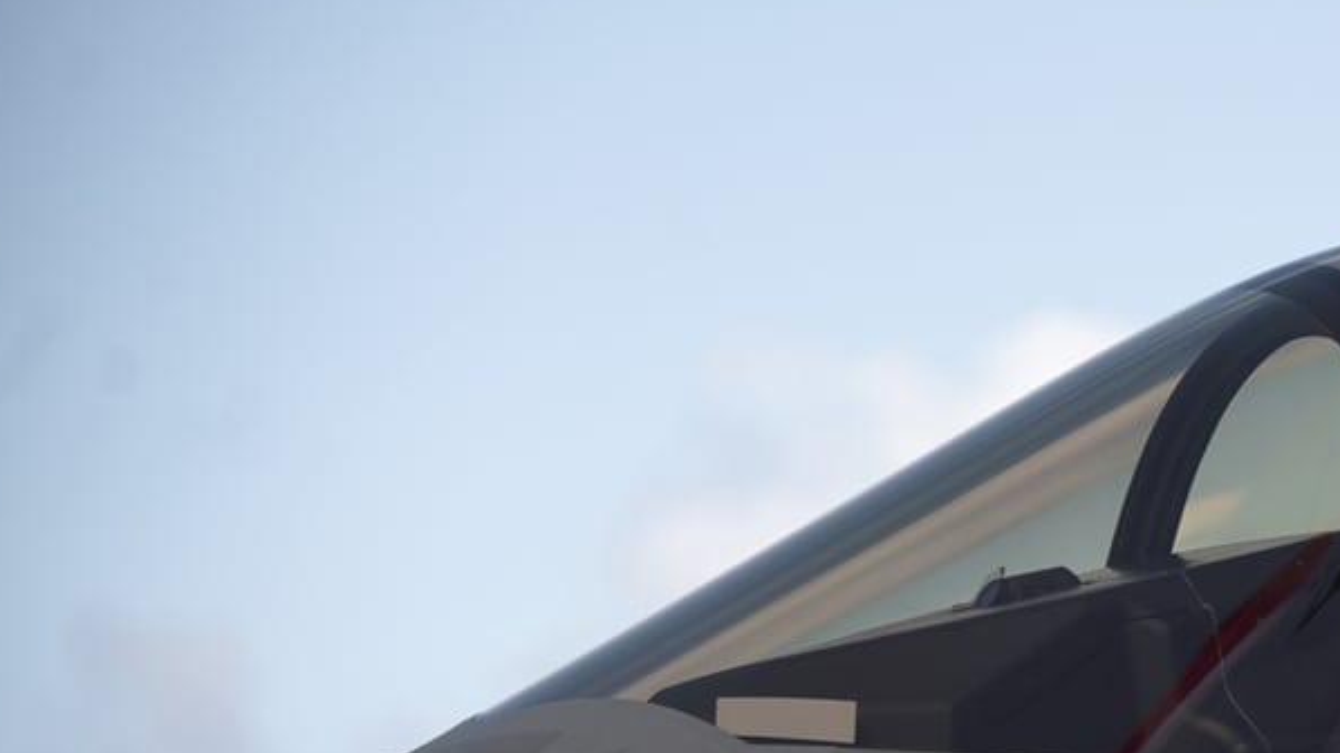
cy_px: 498
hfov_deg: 5.7
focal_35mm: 381
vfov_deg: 3.2
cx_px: 1401
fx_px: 13534
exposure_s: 1/1600
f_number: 4
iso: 100
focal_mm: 170
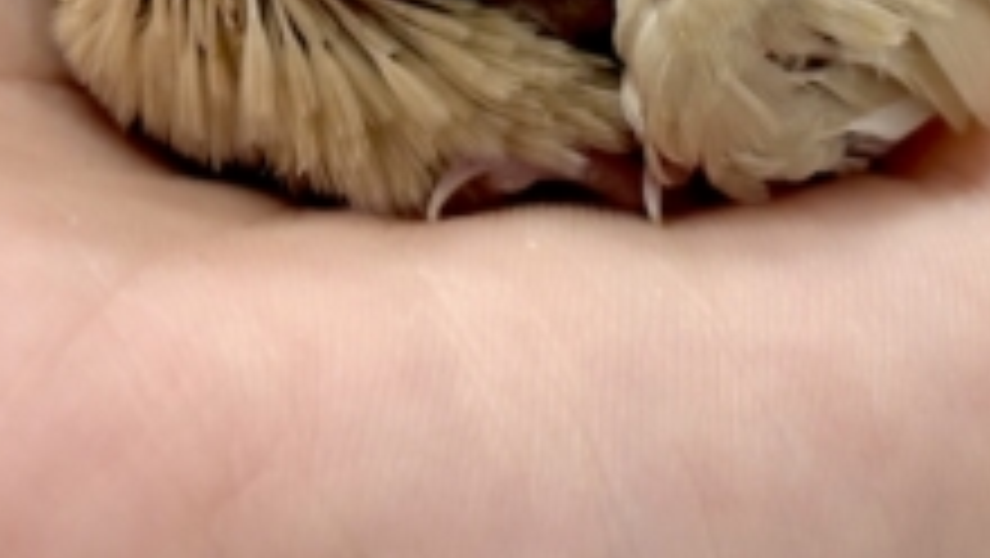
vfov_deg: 7.2
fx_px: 4333
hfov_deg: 13.0
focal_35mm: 165
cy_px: -405
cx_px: 756
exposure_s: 1/50
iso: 50
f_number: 1.6
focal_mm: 5.96
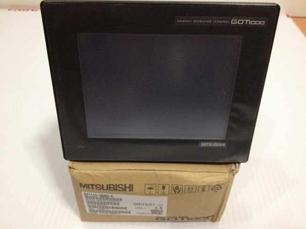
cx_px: 153
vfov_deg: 40.7
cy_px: 114
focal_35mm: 35
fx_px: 309
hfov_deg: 52.6
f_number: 2.4
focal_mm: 4.28
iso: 500
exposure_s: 1/15
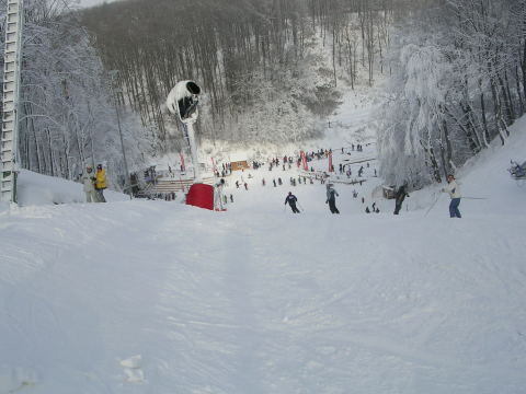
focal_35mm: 38
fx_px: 577
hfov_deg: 49.0
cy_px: 197
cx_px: 263
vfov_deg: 37.7
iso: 50
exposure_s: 1/222
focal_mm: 5.8
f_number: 5.6
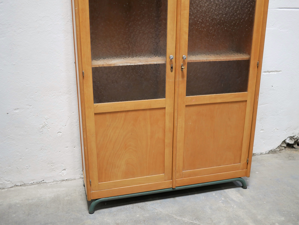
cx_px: 150
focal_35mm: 40
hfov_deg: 46.8
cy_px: 112
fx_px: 346
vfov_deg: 36.0
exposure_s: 1/60
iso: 640
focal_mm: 20
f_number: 1.7
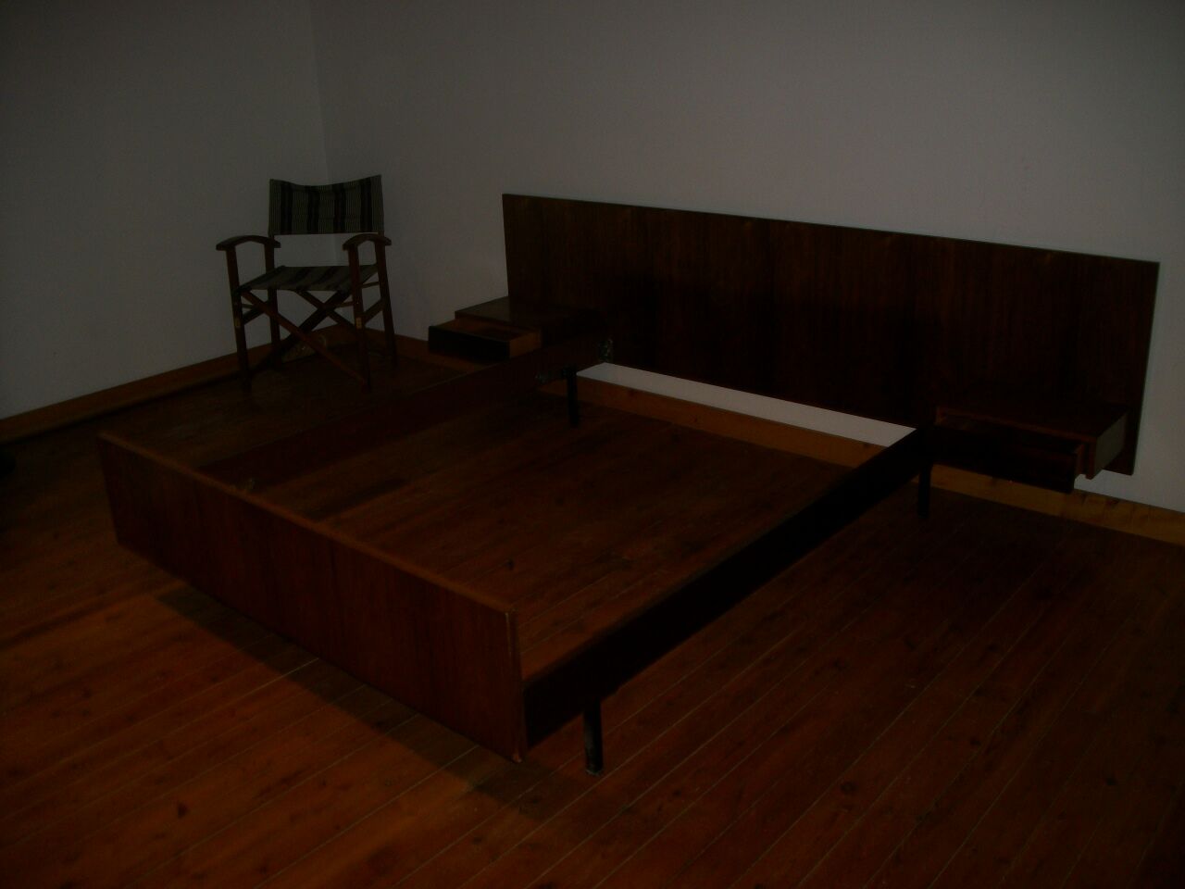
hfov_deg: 56.8
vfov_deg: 44.2
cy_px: 444
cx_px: 592
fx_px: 1095
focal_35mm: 32
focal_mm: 5.7
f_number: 2.9
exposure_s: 1/30
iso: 80
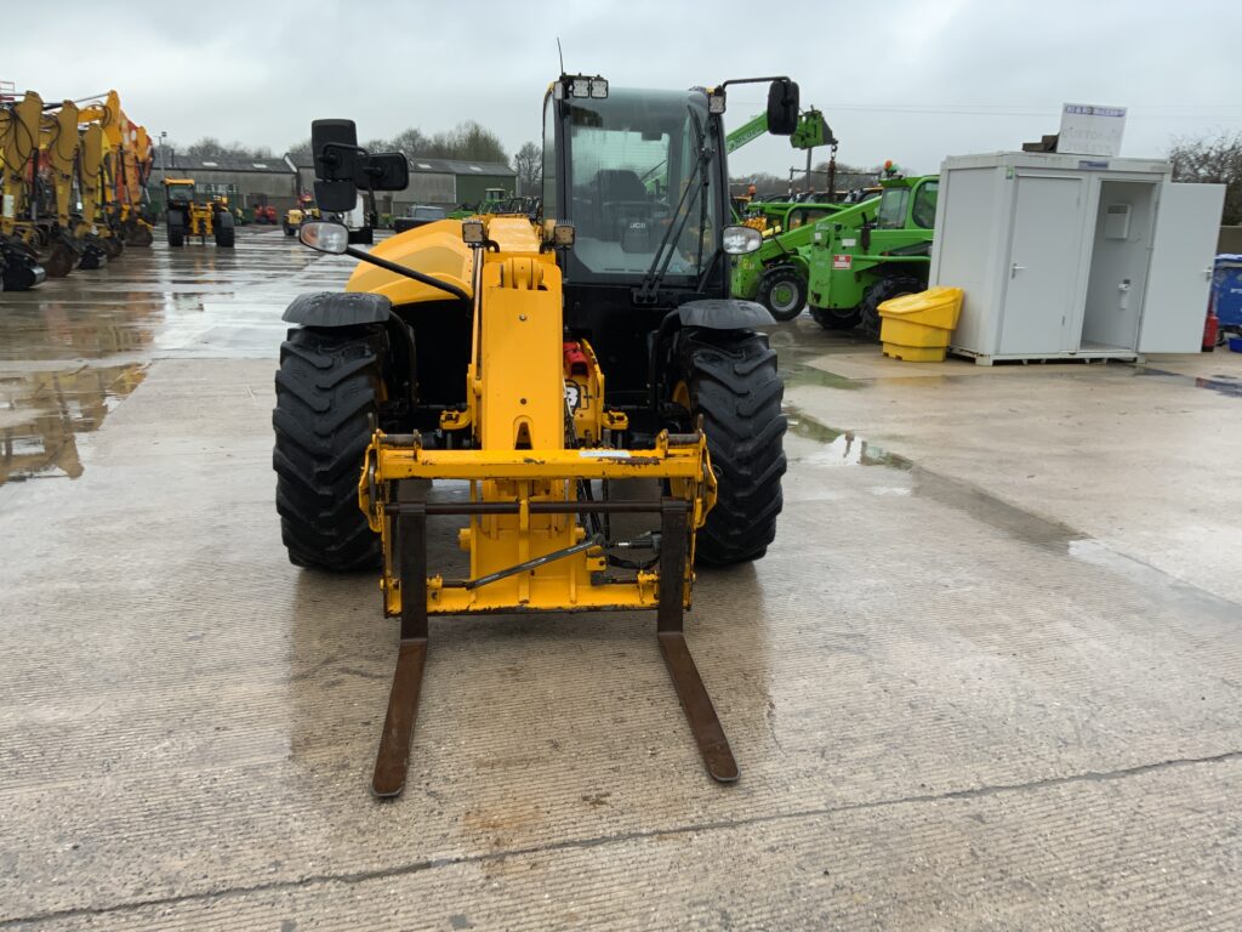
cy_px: 466
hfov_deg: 61.7
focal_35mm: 29
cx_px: 621
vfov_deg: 48.2
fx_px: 1041
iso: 16
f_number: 1.8
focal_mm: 3
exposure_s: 1/133
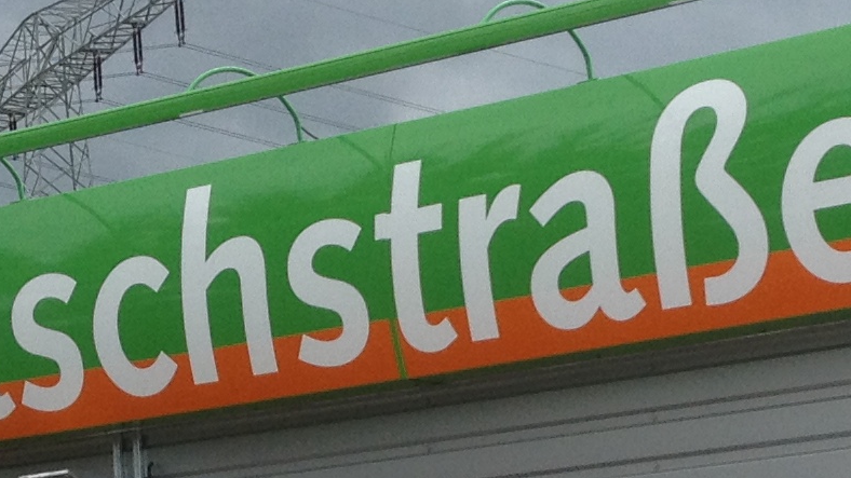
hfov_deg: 13.5
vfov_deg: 7.4
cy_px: 896
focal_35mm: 158
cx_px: 695
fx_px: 3565
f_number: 2.4
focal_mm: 4.28
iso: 50
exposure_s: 1/968
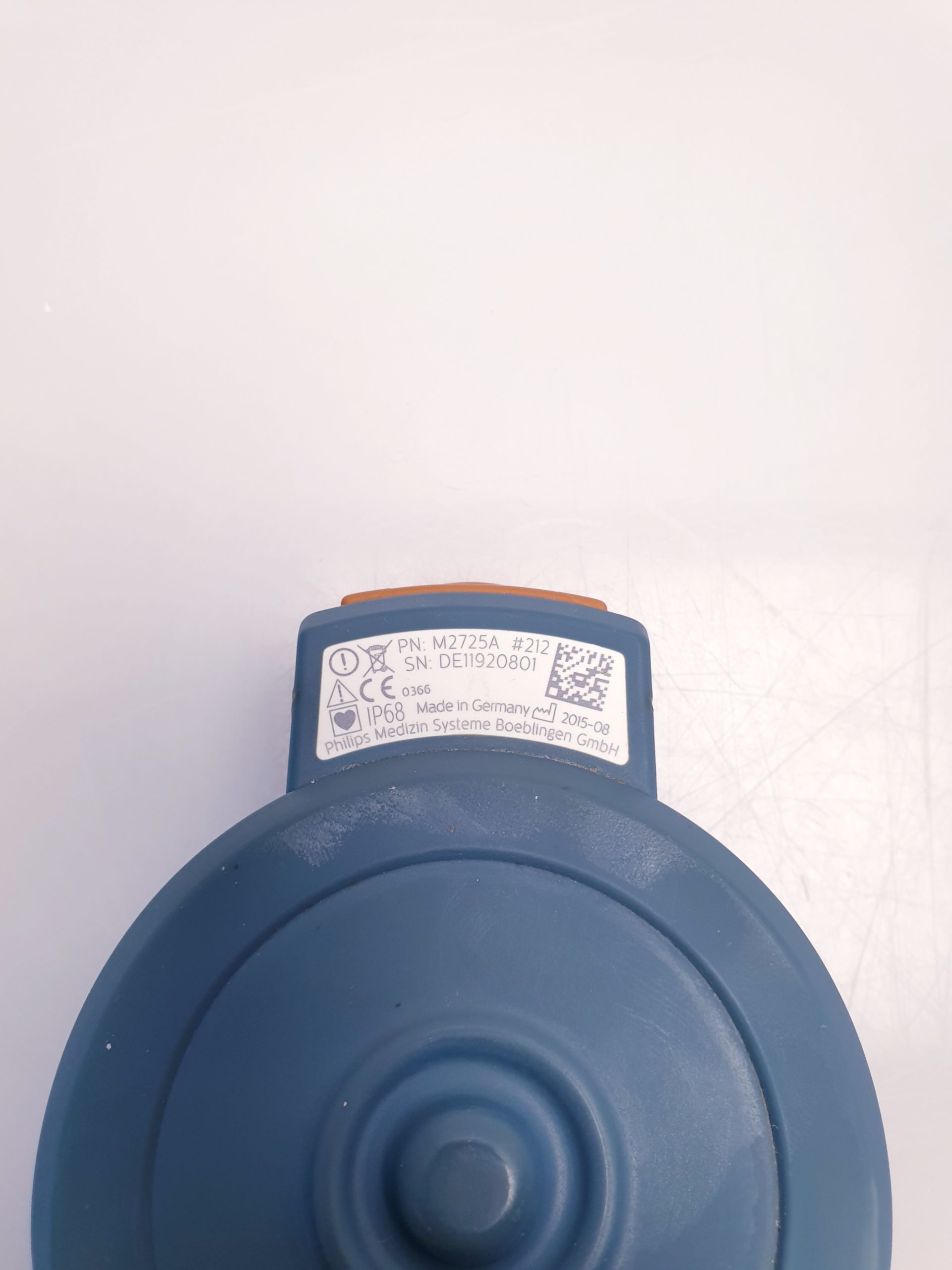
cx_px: 476
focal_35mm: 26
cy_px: 635
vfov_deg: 67.3
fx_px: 953
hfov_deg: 53.1
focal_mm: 4.3
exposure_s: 1/50
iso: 80
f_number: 2.4
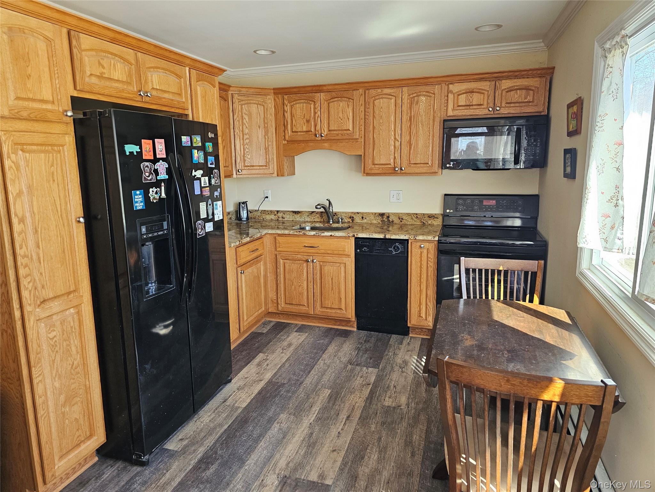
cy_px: 246
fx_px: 435
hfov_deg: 73.9
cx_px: 328
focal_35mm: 23
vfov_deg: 58.9
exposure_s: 1/120
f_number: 1.7
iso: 200
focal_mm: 6.3
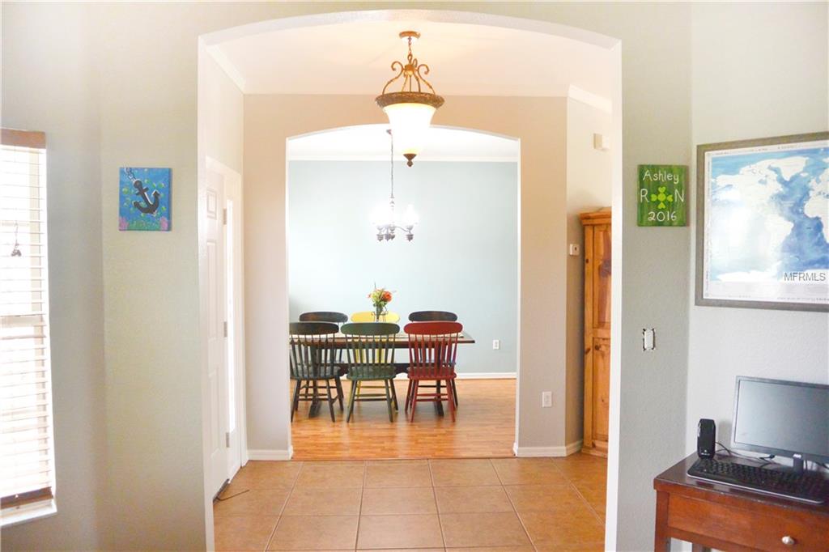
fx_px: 622
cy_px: 276
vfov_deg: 47.9
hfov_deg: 67.4
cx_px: 414
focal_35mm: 27
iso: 400
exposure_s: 1/60
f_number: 3.5
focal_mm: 10
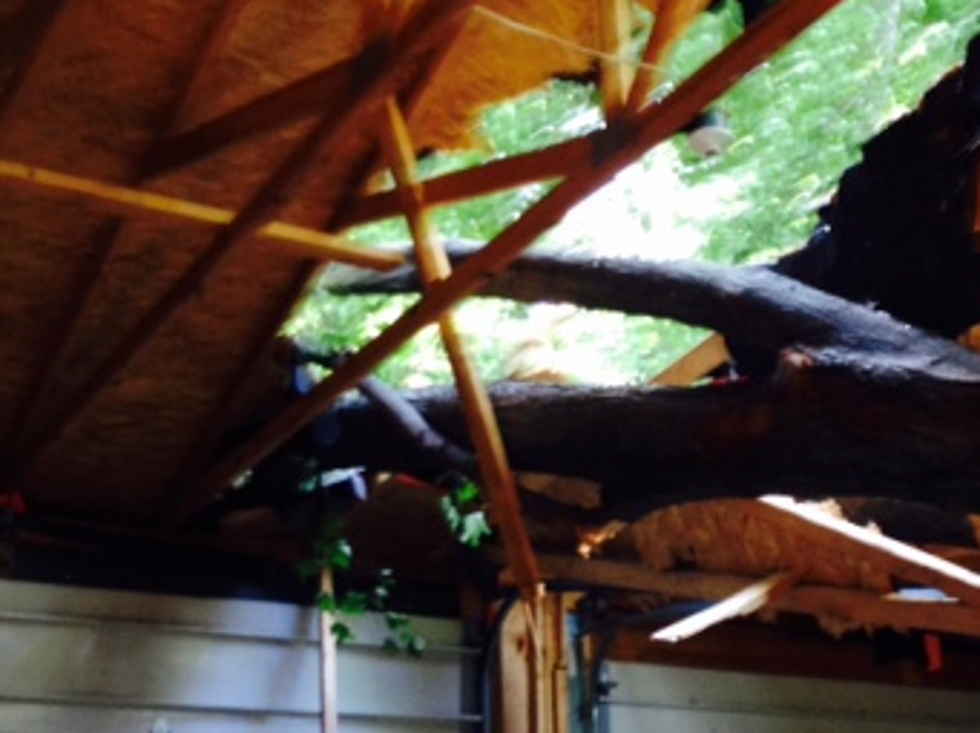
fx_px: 1753
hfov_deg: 30.5
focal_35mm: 62
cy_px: 322
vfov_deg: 23.6
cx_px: 779
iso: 100
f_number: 2.4
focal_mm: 4.12
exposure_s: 1/20
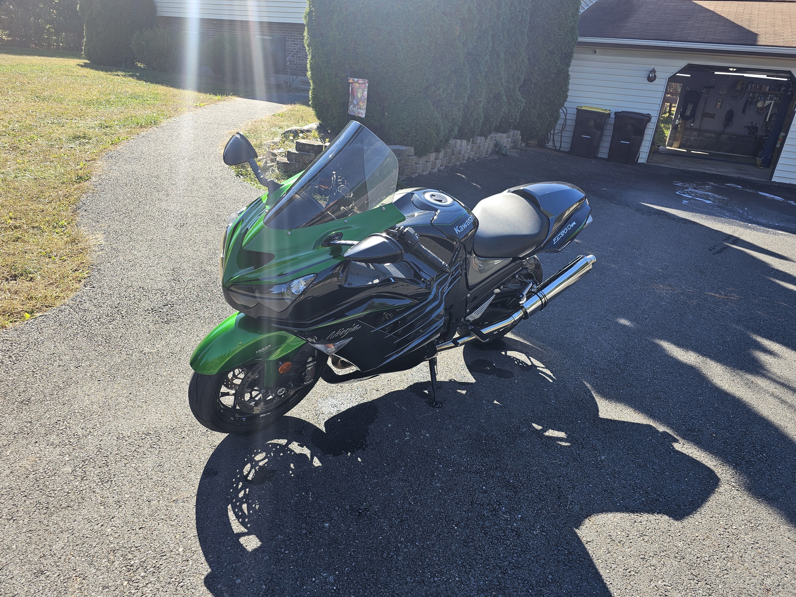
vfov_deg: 58.9
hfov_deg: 73.9
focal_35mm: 23
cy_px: 298
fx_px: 529
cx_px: 398
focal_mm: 6.3
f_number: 1.7
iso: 12
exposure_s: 1/180
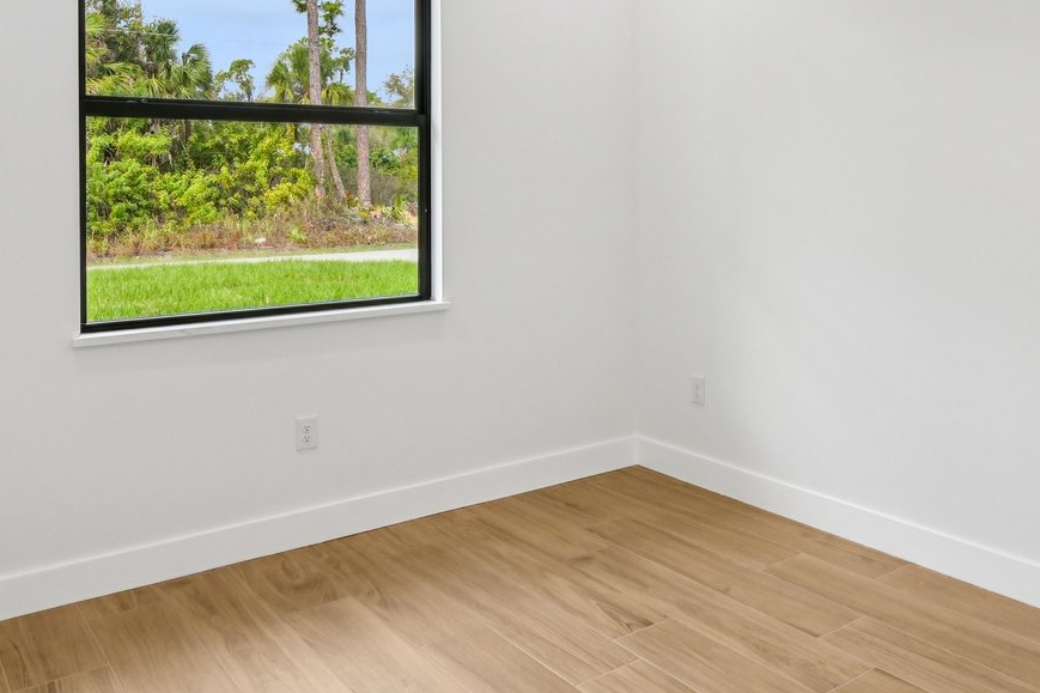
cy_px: 172
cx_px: 656
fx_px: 953
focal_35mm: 33
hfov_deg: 56.5
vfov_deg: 38.9
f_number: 8
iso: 400
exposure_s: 1/125
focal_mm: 14
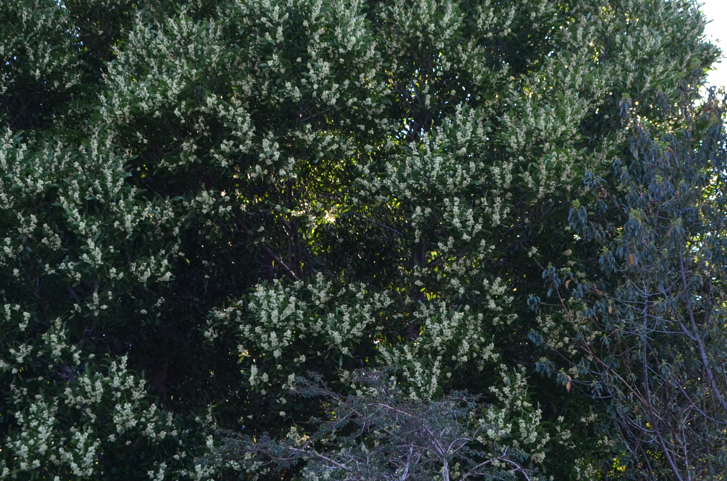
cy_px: 151
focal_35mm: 64
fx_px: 1290
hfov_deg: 31.4
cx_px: 440
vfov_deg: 21.0
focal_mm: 22
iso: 220
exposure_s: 1/125
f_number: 5.6
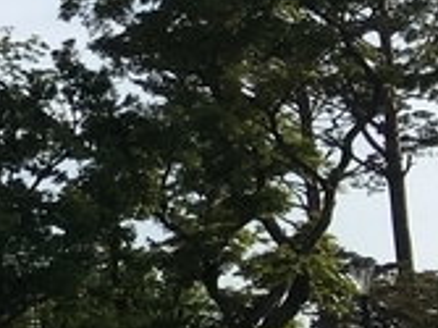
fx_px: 2643
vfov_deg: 7.0
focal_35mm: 209
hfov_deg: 7.6
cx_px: -1081
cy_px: -58
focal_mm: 4.15
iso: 25
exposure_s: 1/1425
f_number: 2.2
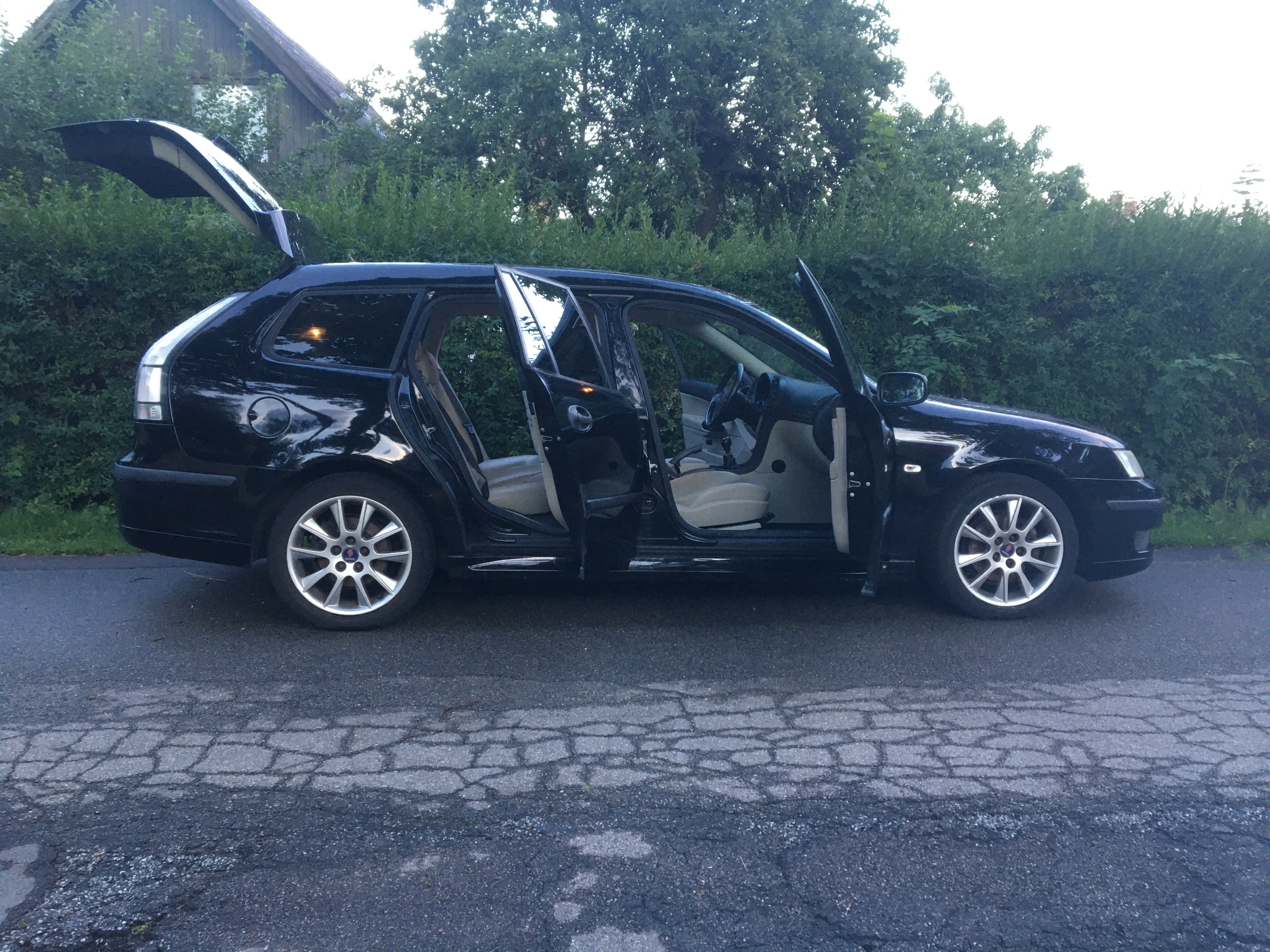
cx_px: 635
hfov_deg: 61.7
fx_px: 1064
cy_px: 476
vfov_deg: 48.2
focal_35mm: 29
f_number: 2.2
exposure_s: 1/33
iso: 100
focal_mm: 4.15
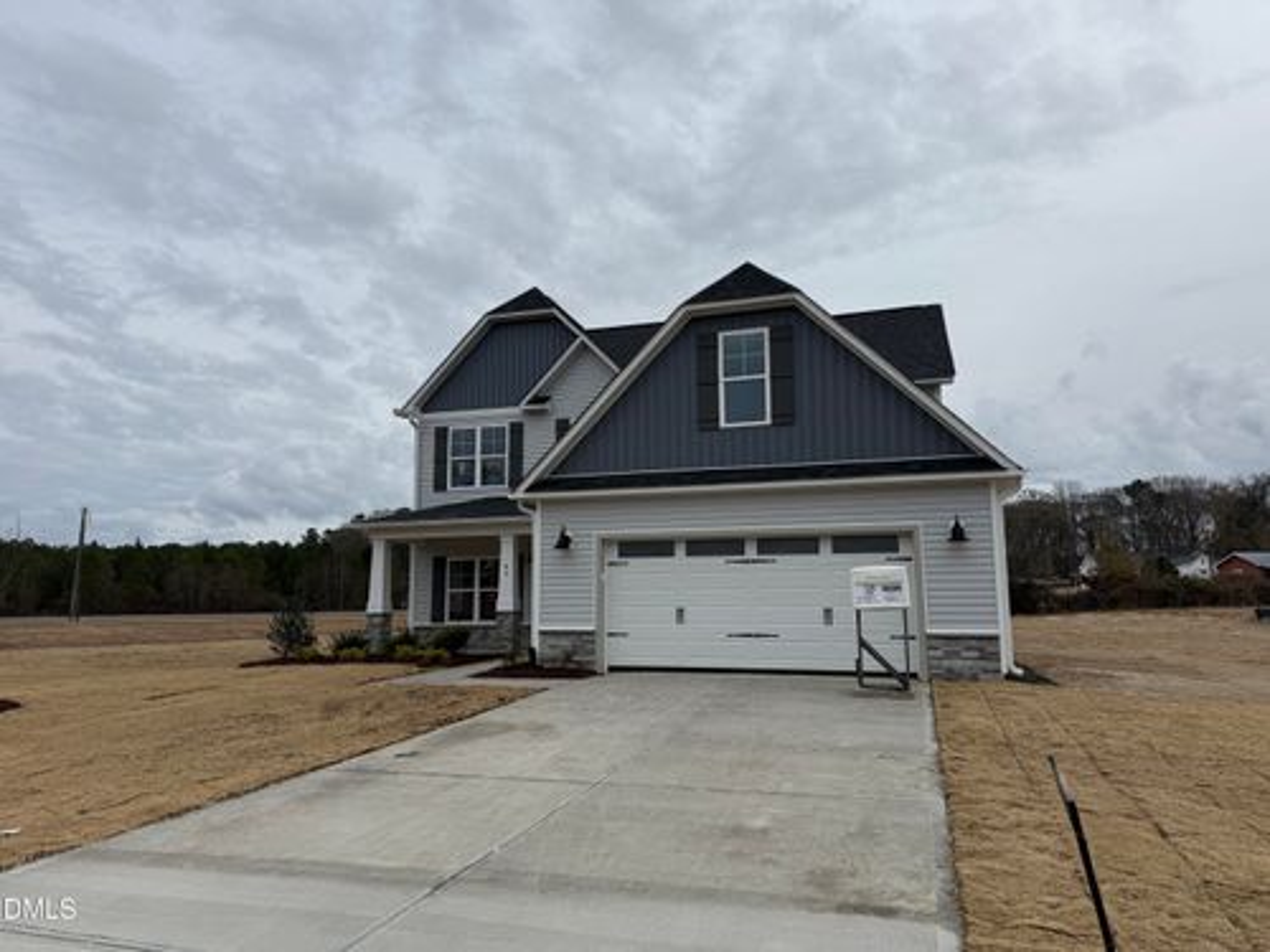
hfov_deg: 71.6
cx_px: 635
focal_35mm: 24
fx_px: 881
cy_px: 476
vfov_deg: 56.8
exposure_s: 1/6711
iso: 80
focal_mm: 6.76
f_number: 1.78
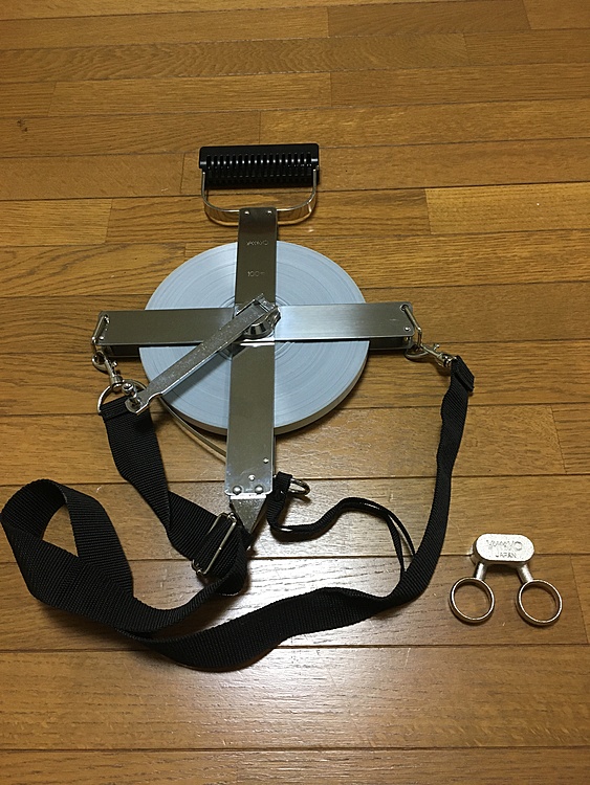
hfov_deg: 48.3
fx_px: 659
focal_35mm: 29
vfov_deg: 61.6
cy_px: 392
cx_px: 295
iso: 160
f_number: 2.2
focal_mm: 4.15
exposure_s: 1/33
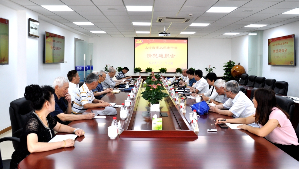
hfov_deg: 56.6
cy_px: 69
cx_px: 151
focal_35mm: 35
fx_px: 278
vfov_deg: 33.7
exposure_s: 1/60
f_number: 8
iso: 640
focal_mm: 22
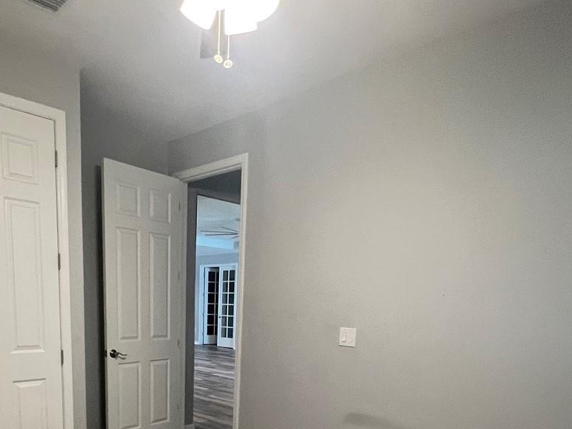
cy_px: 381
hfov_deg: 64.6
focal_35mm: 27
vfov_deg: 46.6
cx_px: 224
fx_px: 446
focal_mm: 1.57
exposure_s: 1/60
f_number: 1.8
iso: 320
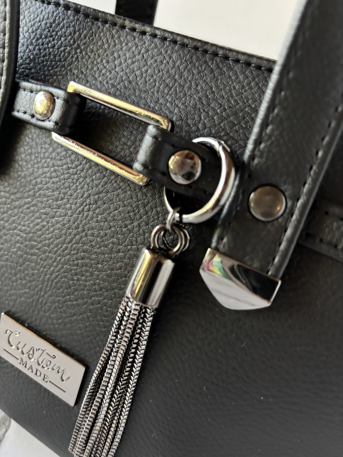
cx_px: 172
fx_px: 344
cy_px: 228
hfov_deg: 53.1
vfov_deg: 67.3
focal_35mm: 26
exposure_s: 1/30
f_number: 1.6
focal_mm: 5.96
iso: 640
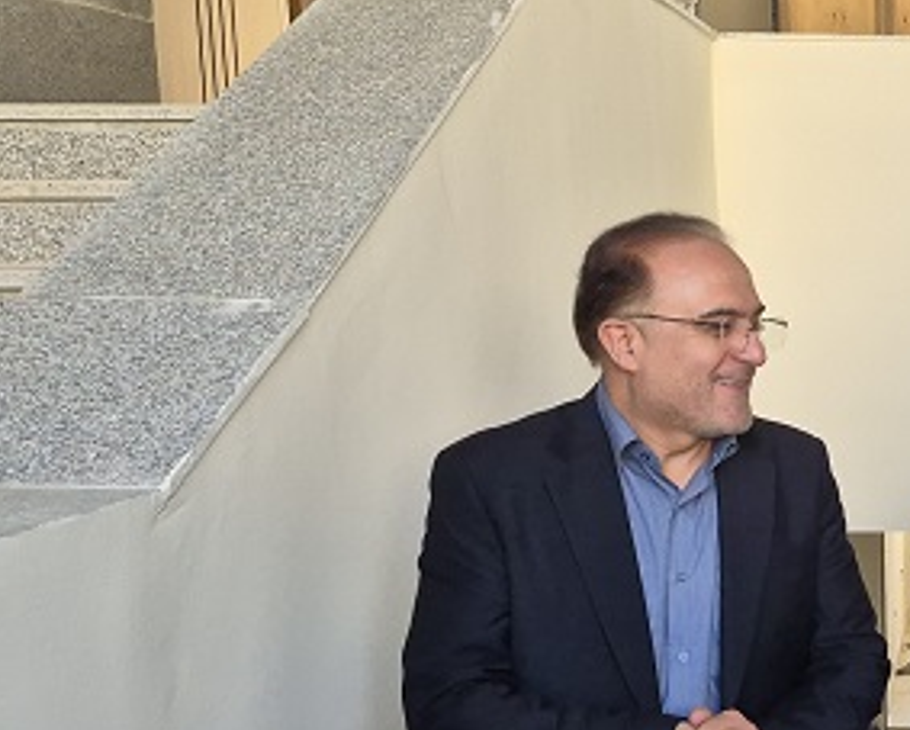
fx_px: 1645
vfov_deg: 24.9
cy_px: 492
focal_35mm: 61
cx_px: 1058
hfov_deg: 27.6
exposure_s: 1/180
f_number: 1.8
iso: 125
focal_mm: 5.4
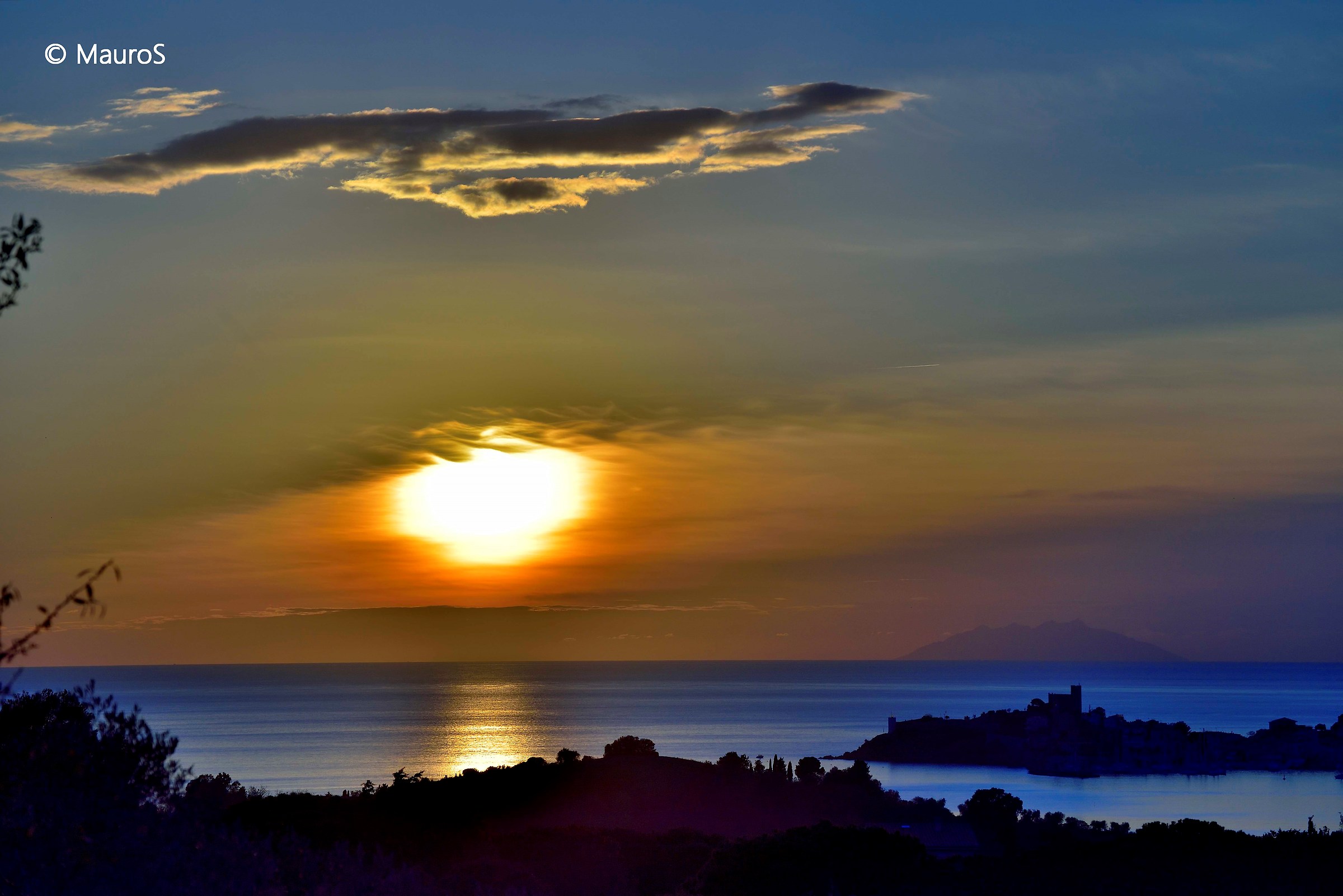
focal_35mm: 155
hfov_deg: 13.2
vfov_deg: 8.9
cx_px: 672
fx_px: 5784
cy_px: 448
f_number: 8
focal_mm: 155
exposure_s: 1/4000
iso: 200
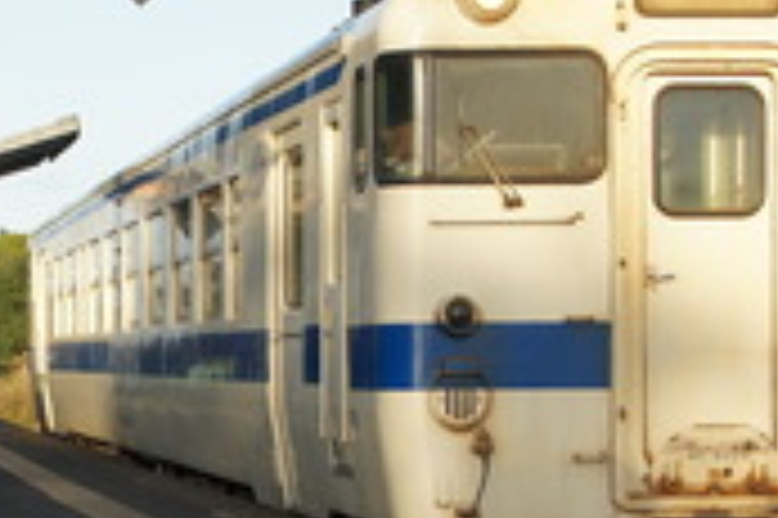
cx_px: 63
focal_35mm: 112
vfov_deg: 12.1
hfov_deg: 17.9
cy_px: 376
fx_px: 2426
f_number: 8
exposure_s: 1/160
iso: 200
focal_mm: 27
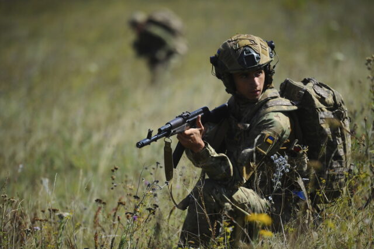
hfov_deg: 10.3
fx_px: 2077
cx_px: 187
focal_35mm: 200
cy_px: 124
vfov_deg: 6.9
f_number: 2.8
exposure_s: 1/4000
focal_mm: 200
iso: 320
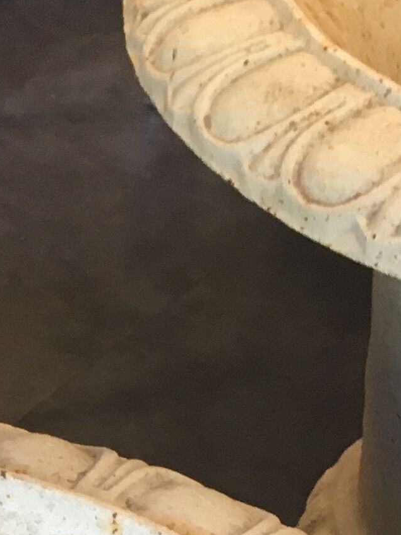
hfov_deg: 10.4
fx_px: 2132
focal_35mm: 138
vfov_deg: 12.7
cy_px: 1025
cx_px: -203
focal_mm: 4.15
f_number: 2.2
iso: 100
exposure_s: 1/33
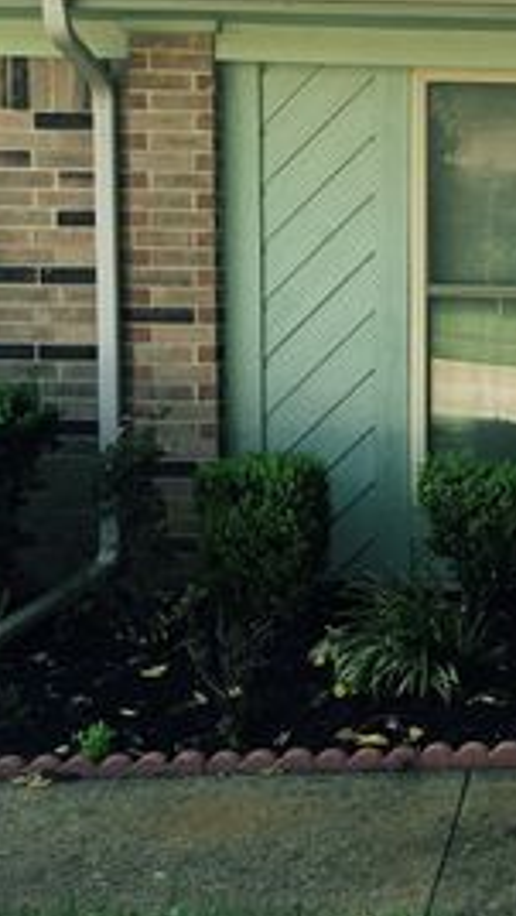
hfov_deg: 18.6
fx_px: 1433
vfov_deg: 35.3
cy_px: 381
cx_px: 714
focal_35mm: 59
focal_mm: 4.15
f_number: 2.2
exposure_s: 1/416
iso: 32
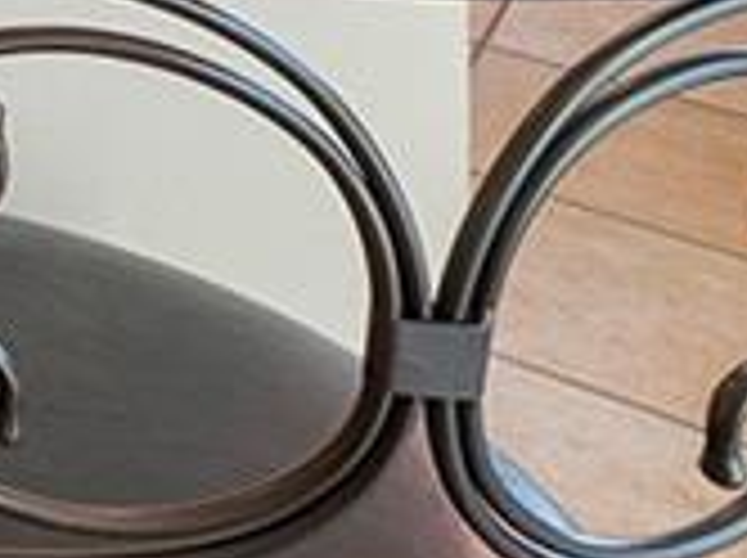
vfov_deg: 12.2
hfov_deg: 13.6
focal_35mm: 89
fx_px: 1918
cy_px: -882
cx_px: -1170
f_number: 11
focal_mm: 10
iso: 160
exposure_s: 1/6
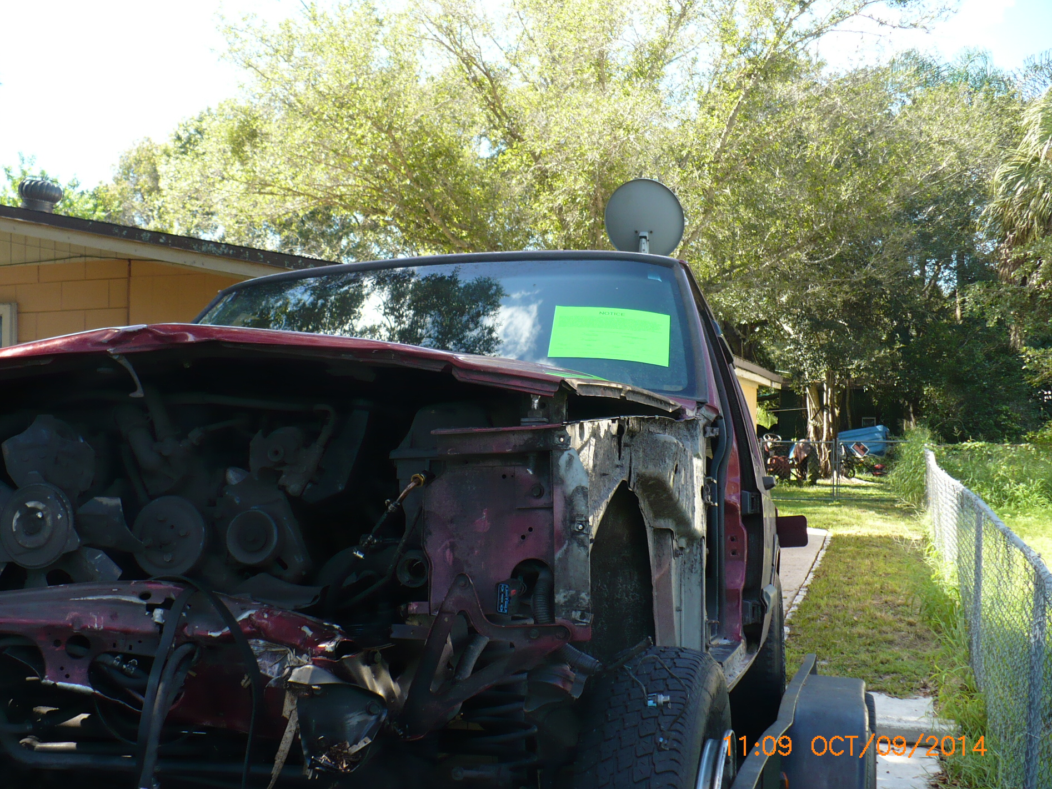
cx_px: 489
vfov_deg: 36.0
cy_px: 404
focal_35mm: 40
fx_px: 1216
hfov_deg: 46.8
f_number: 2.8
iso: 100
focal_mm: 6.1
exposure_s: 1/160
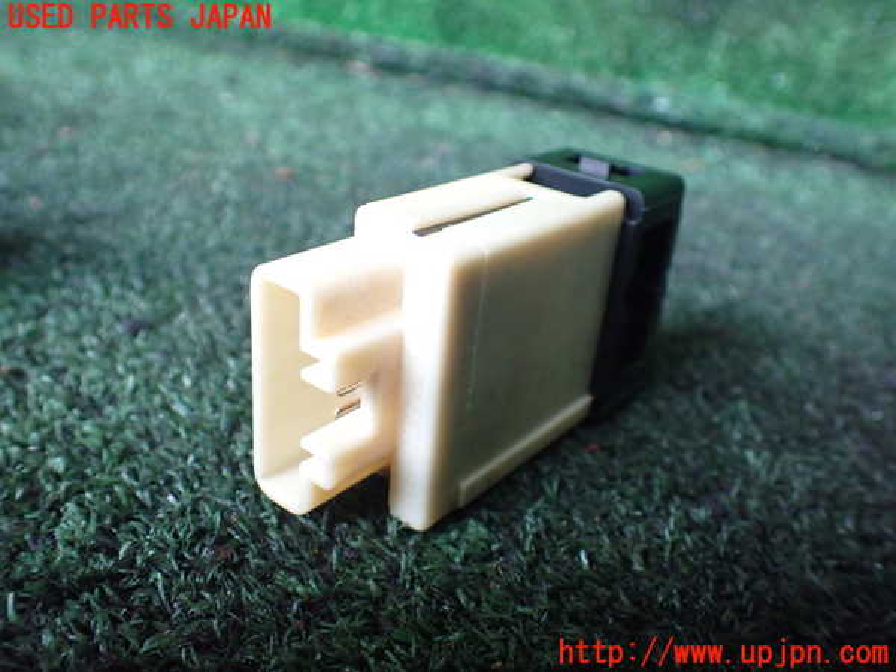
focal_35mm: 30
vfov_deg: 46.8
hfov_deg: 60.0
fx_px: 777
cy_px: 336
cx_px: 448
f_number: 2.3
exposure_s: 1/125
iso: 800
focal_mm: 5.4
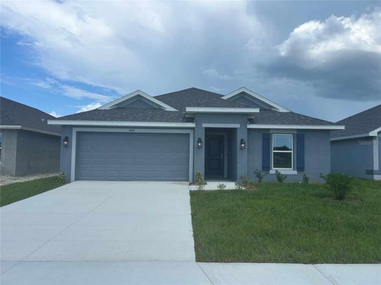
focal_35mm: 26
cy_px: 142
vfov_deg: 53.1
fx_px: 286
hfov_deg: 67.3
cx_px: 190
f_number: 1.5
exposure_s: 1/4831
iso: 50
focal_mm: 5.7
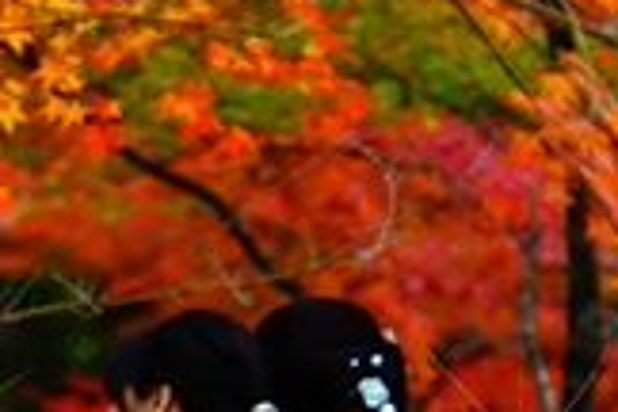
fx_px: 17423
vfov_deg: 1.4
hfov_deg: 2.0
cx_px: -305
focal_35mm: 1015
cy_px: 776
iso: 2000
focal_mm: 205
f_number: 5.6
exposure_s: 1/250
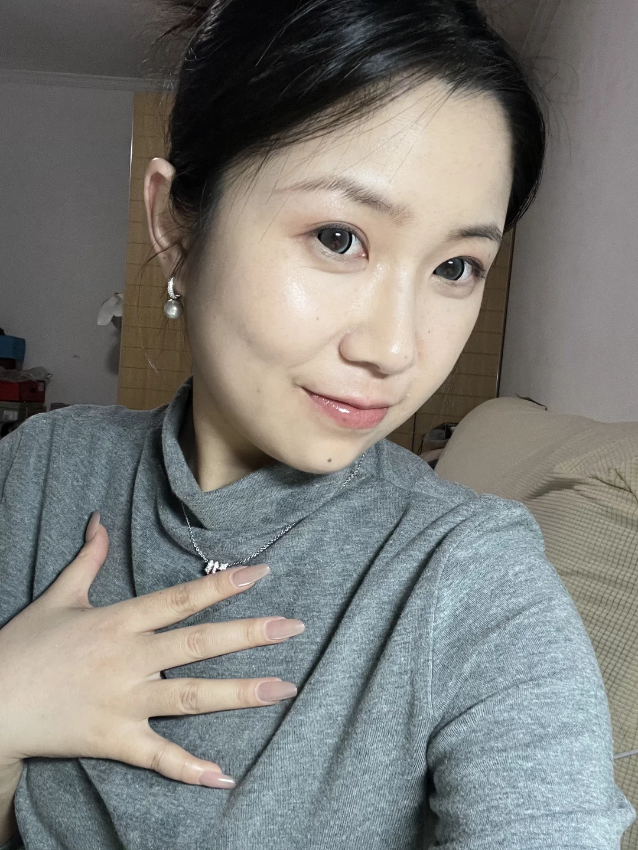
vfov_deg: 60.0
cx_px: 319
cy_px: 425
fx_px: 737
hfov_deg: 46.8
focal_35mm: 30
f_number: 2.2
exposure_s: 1/50
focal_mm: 2.71
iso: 200
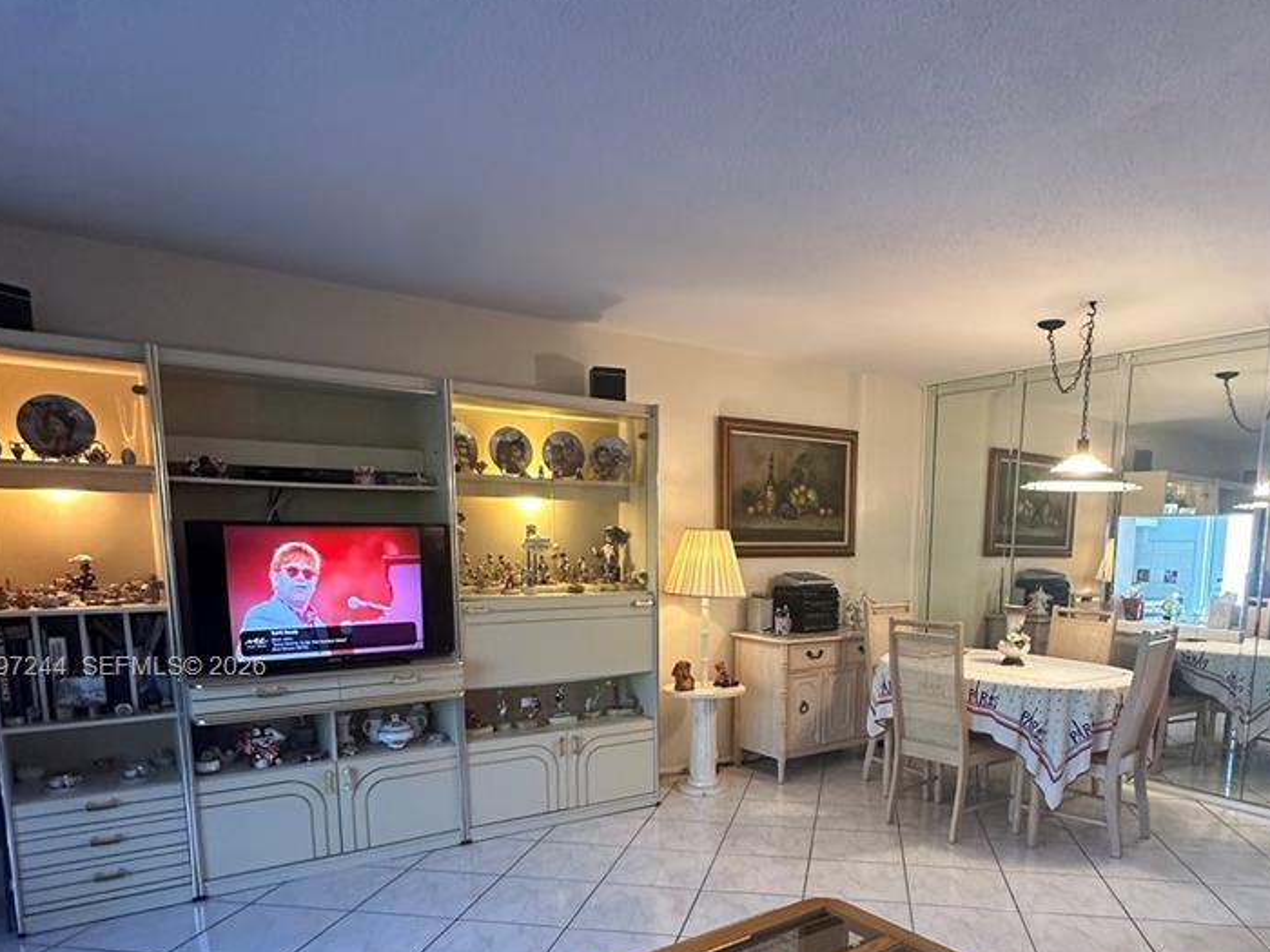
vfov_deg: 55.1
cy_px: 669
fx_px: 881
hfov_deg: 71.0
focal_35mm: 24
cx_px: 747
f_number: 2.2
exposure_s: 1/60
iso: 250
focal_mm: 2.22
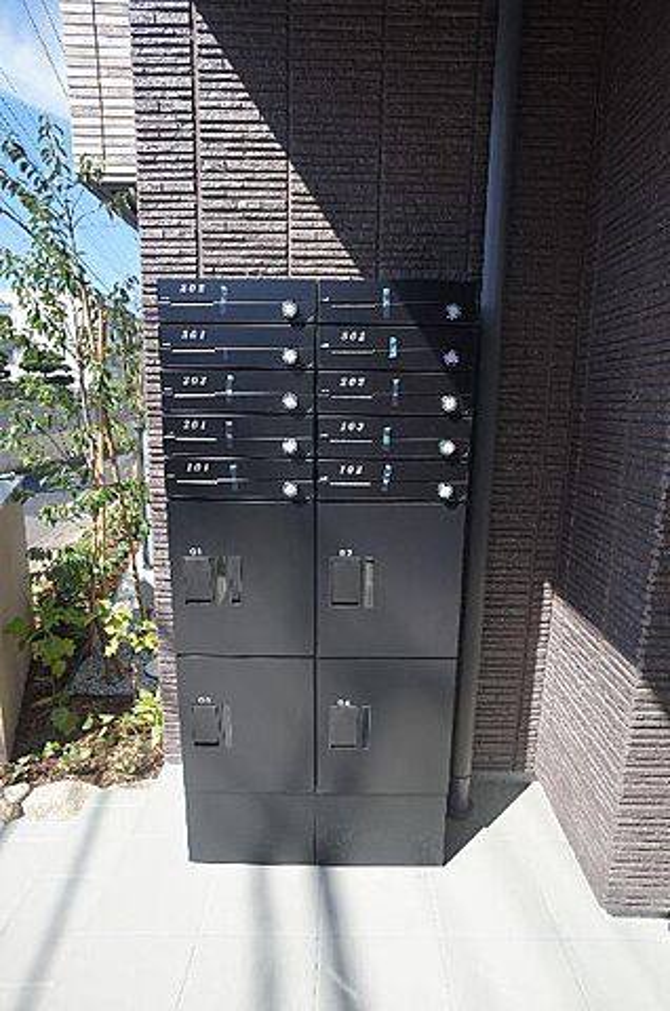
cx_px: 335
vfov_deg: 73.8
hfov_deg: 52.9
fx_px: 673
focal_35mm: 24
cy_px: 506
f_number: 5.6
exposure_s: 1/200
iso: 100
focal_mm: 16
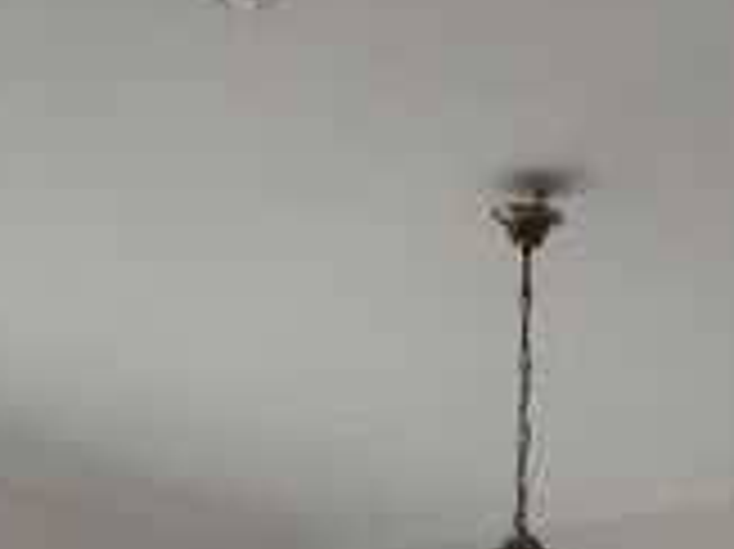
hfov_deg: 32.3
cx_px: 513
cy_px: 1053
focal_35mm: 59
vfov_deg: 18.2
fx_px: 1250
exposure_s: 1/50
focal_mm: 1.65
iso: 139
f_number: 2.2
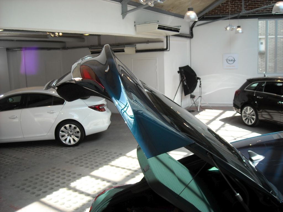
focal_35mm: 35
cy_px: 106
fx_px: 286
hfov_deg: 52.6
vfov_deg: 40.7
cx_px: 142
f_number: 2.8
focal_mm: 5.7
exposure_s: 1/105
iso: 64
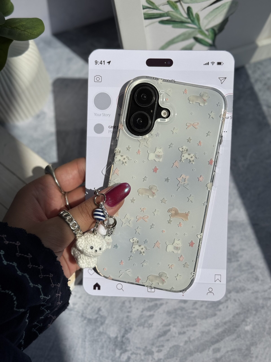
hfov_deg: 30.3
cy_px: 181
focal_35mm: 48
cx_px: 136
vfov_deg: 39.7
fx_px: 501
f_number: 1.78
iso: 50
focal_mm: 6.76
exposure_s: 1/15385
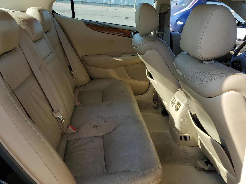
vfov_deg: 45.4
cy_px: 92
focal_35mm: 31
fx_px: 220
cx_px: 126
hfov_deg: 58.4
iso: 50
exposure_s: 1/1429
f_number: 1.5
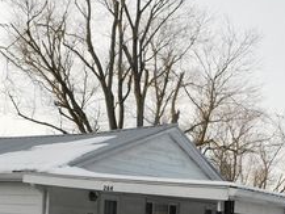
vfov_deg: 20.7
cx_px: 87
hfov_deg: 27.9
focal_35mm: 69
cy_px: 207
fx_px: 568
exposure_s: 1/400
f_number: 3.2
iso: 125
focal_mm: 5.3
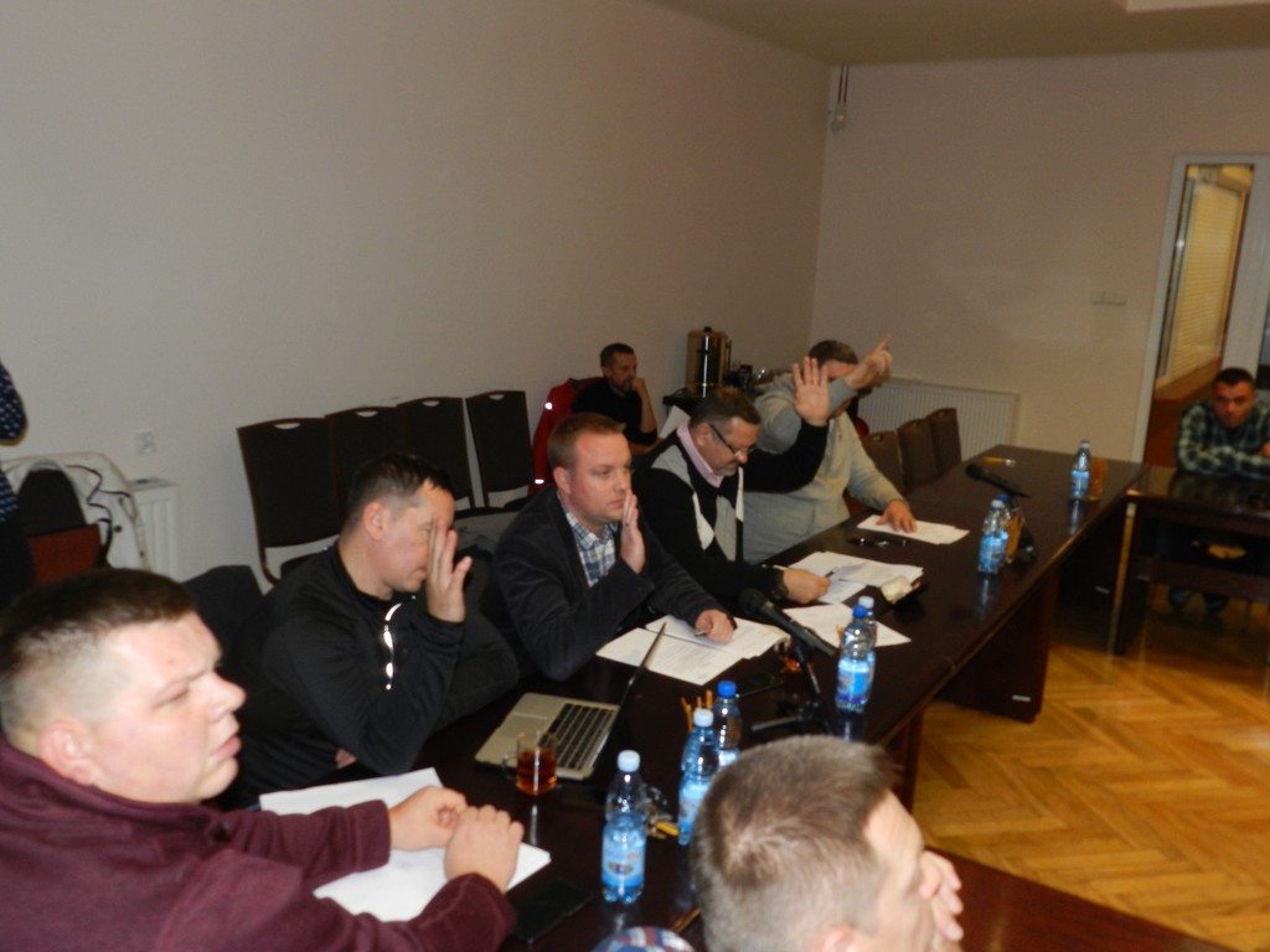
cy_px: 476
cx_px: 635
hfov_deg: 63.4
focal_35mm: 28
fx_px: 1027
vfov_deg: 49.7
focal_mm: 5
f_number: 3.6
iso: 200
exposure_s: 1/30
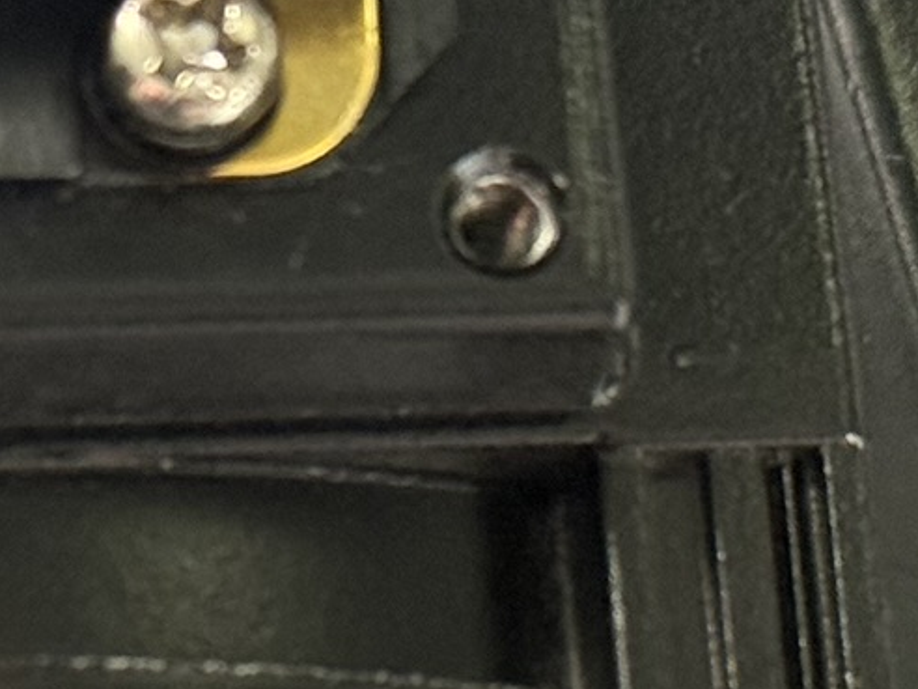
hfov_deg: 9.9
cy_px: 937
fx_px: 5304
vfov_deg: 7.3
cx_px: 174
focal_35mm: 200
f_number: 1.78
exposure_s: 1/51
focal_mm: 6.76
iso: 250
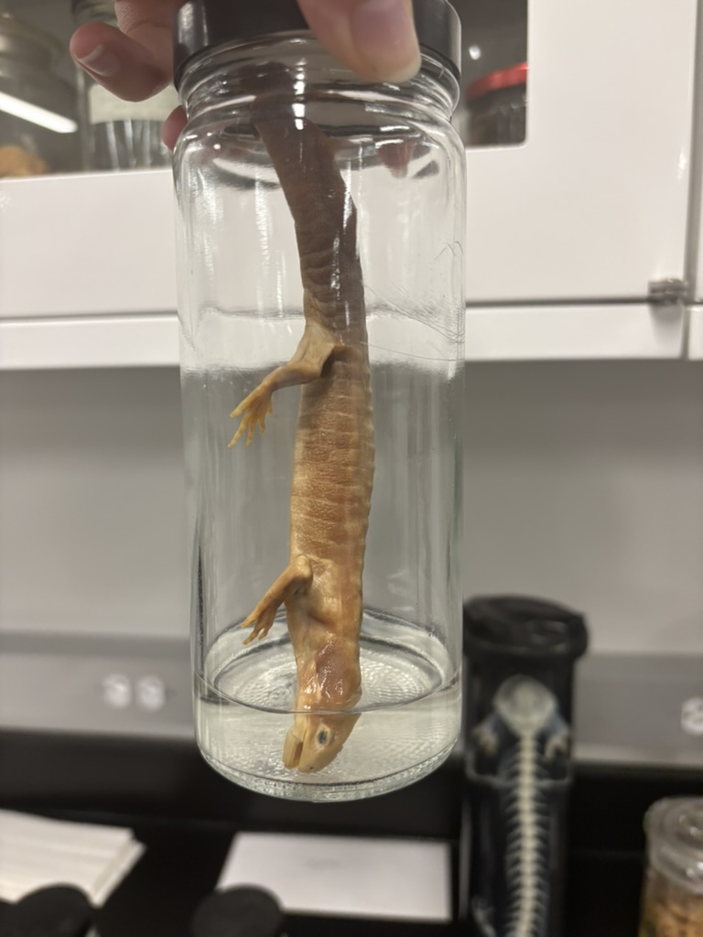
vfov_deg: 67.3
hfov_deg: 53.1
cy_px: 468
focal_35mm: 26
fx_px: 704
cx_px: 352
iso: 125
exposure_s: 1/120
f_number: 1.6
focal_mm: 5.96
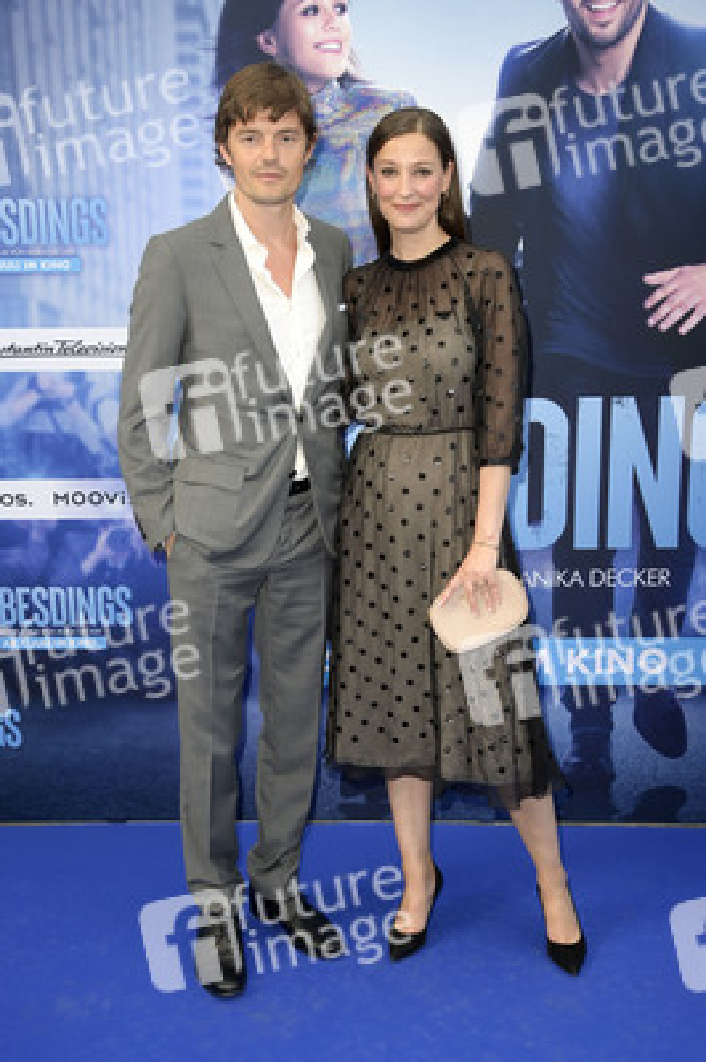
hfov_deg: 31.8
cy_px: 531
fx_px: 1238
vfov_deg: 46.4
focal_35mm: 42
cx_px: 353
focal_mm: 42
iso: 640
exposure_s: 1/250
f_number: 5.6
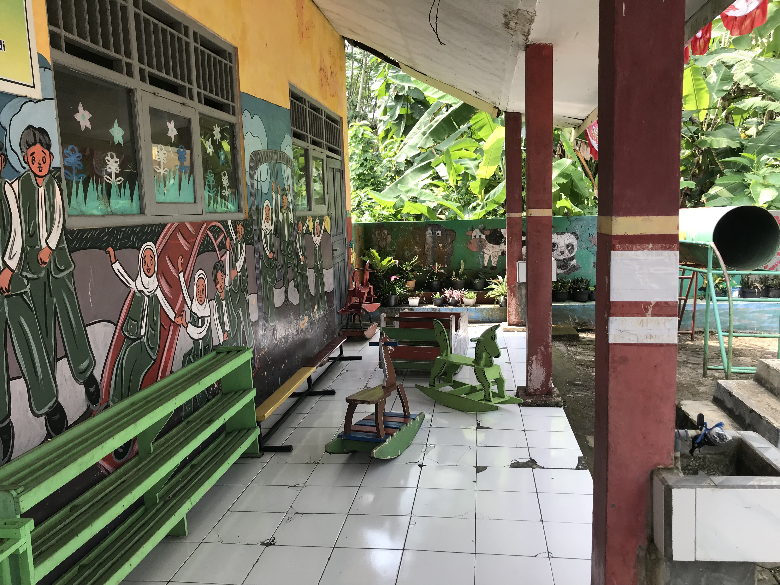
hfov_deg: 63.4
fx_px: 631
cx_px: 390
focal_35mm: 28
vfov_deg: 49.7
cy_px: 292
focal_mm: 3.99
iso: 20
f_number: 1.8
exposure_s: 1/386
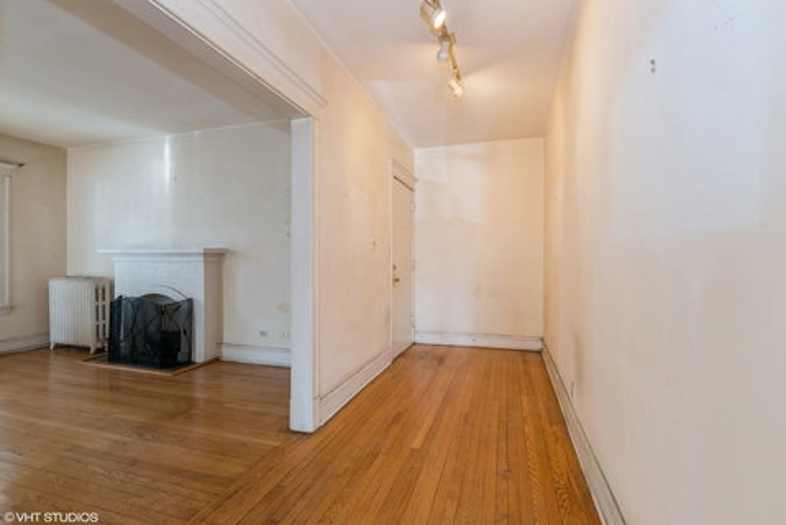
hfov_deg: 100.4
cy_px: 262
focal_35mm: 15
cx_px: 393
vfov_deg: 77.4
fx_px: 328
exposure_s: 1/3
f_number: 11
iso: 200
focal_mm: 15
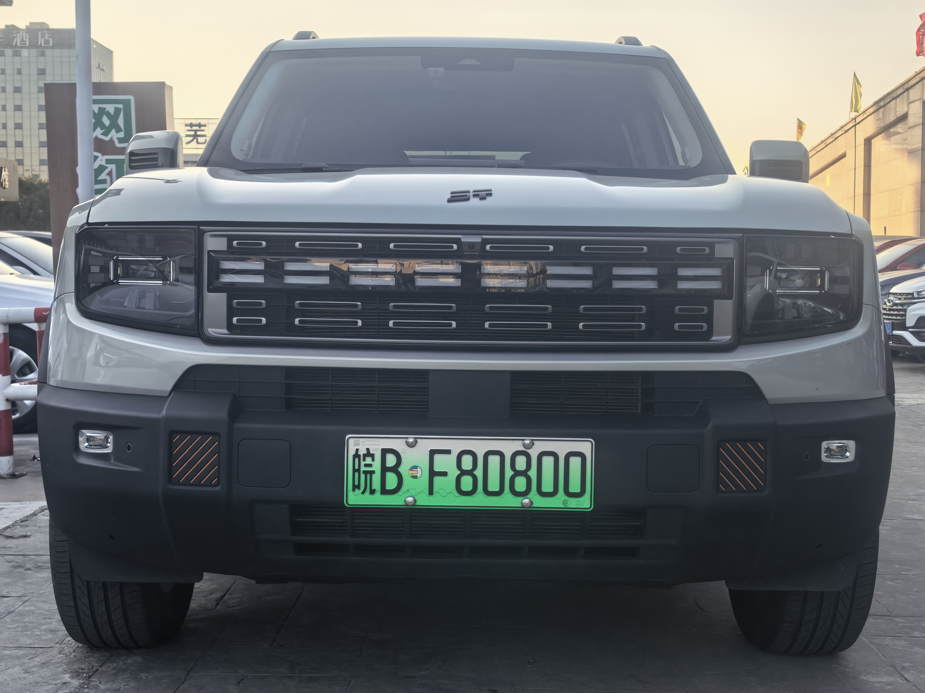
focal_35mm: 50
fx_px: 1336
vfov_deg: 29.1
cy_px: 346
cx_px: 462
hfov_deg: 38.2
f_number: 2
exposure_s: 1/1145
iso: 50
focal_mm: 5.75
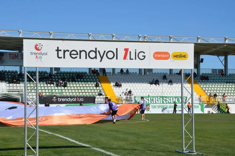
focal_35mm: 78
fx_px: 508
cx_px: 118
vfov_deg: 17.4
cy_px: 78
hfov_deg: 26.0
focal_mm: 52
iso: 200
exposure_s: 1/500
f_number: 11
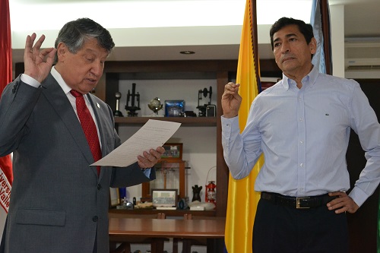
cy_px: 126
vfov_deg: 23.8
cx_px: 190
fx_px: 601
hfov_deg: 35.1
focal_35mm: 57
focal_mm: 38
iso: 2000
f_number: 5
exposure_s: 1/60
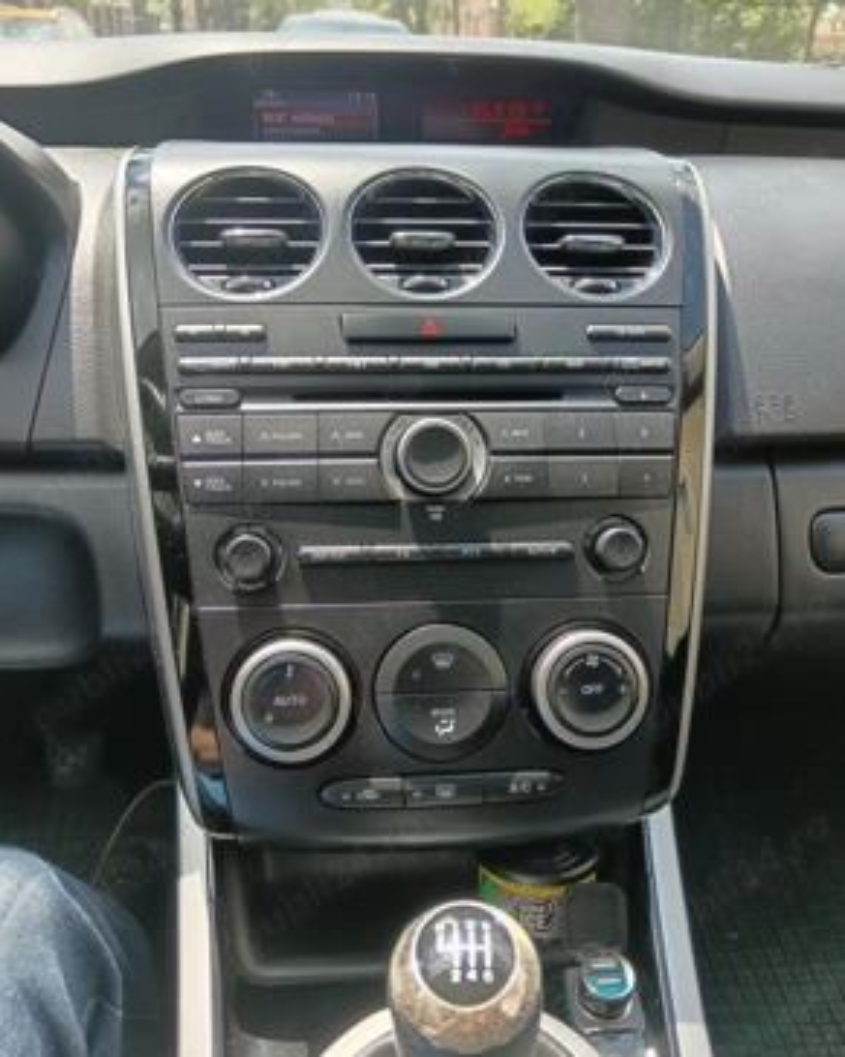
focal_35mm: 29
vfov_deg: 60.4
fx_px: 907
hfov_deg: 50.0
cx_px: 430
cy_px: 488
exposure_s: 1/100
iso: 125
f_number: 1.9
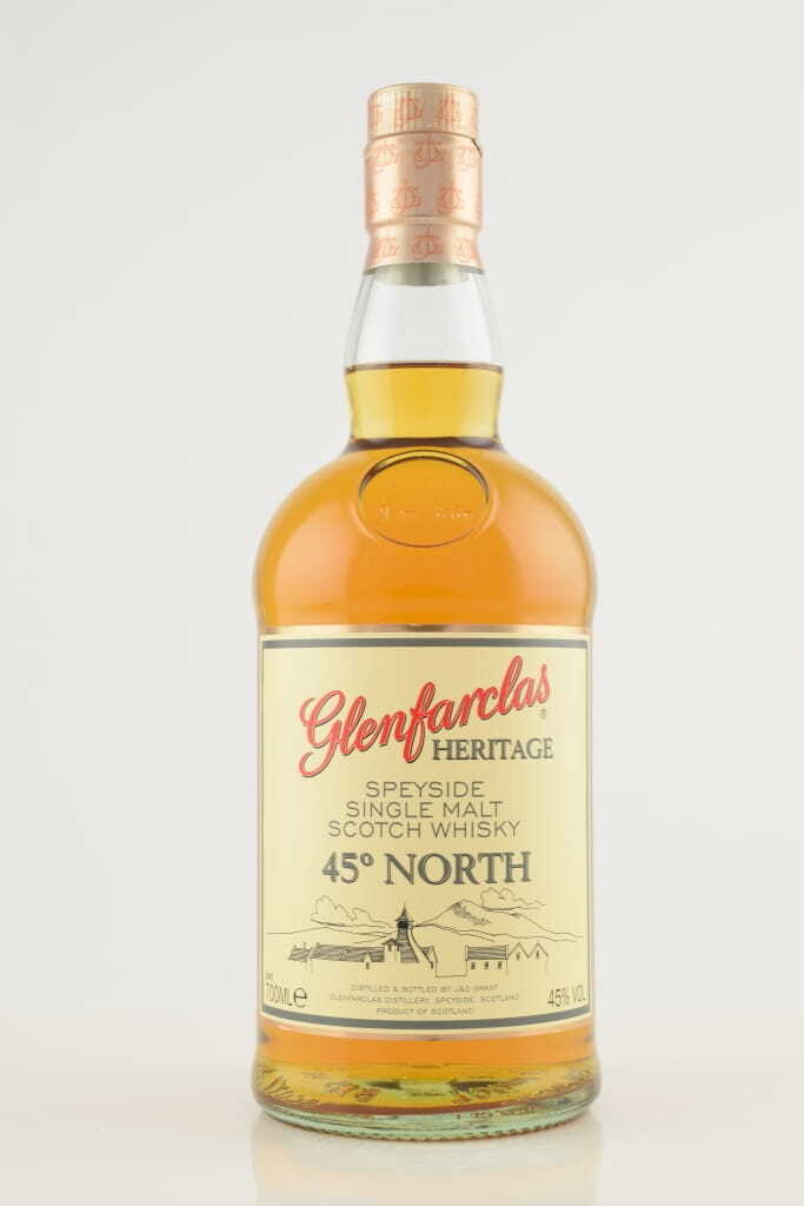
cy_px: 603
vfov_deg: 33.4
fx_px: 2009
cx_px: 402
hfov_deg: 22.6
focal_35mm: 60
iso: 100
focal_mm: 40
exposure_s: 1/13
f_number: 10
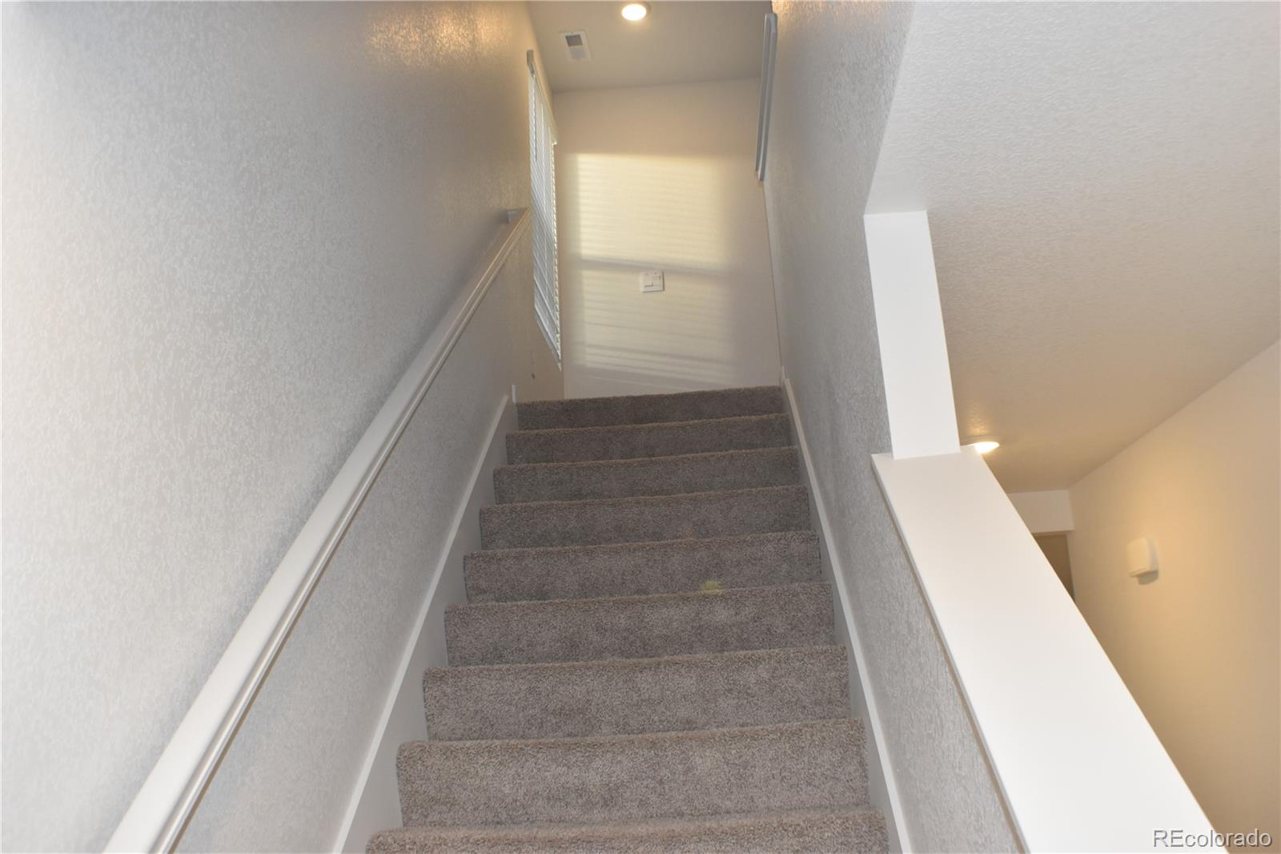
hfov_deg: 45.0
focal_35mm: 44
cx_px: 640
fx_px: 1547
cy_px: 427
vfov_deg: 30.8
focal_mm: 29
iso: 800
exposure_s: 1/125
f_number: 5.6
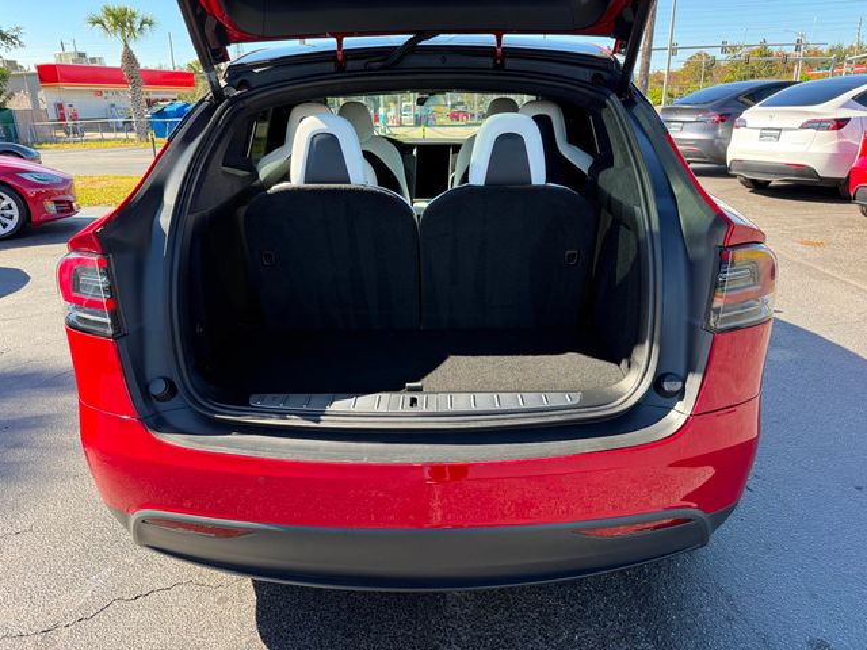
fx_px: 601
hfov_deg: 71.6
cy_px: 325
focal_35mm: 24
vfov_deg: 56.8
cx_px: 434
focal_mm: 6.76
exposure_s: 1/632
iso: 100
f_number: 1.78
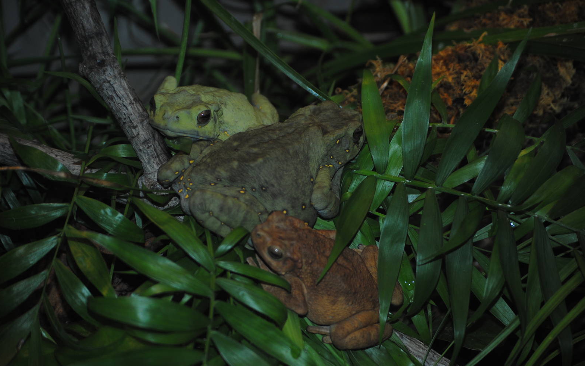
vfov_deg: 8.4
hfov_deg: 13.3
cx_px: 292
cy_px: 176
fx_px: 2503
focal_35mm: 157
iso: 200
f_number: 4.5
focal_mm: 102
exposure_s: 1/60
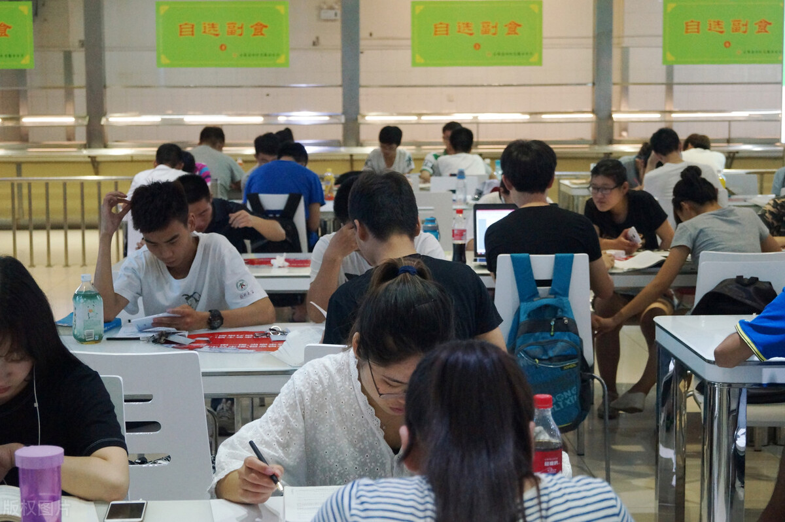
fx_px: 1471
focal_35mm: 68
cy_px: 261
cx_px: 392
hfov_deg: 29.9
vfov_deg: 20.1
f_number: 5.6
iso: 2500
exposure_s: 1/80
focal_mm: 45
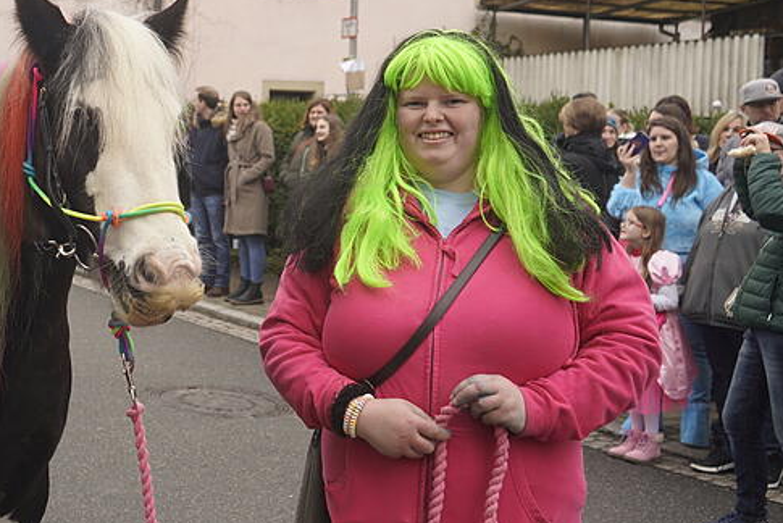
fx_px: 1219
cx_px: 80
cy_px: 236
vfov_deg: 24.2
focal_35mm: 56
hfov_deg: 33.7
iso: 100
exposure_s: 1/160
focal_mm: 29
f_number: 4
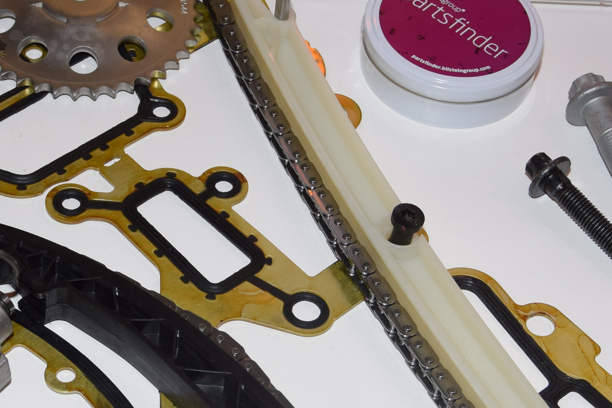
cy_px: 319
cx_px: 287
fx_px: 2193
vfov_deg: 10.6
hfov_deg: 15.9
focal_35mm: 129
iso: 360
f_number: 5
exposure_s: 1/100
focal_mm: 30
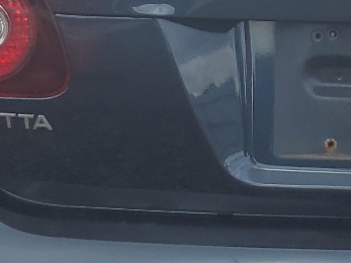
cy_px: 36
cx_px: 418
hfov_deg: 15.8
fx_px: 1216
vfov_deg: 12.3
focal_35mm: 120
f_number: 1.5
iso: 50
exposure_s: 1/1667
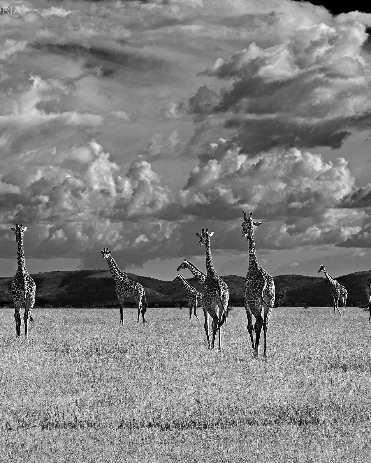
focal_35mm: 198
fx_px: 2717
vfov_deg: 9.8
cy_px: 232
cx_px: 246
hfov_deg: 7.8
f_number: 10
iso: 100
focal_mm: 140
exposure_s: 1/250
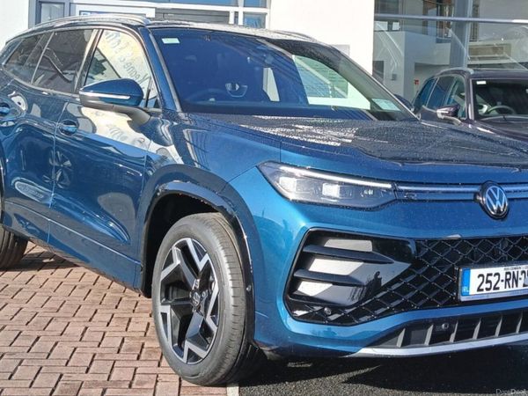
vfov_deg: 53.1
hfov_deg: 67.3
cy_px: 198
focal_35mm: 26
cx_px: 264
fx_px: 397
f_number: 1.8
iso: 20
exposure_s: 1/263
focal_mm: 3.98
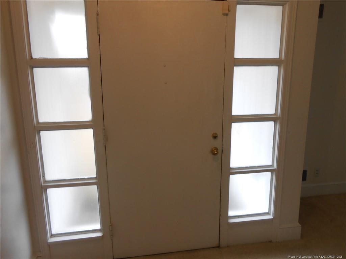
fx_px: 260
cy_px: 130
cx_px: 173
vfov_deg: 53.1
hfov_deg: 67.3
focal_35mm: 26
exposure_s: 1/30
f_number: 3.5
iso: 100
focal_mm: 4.6
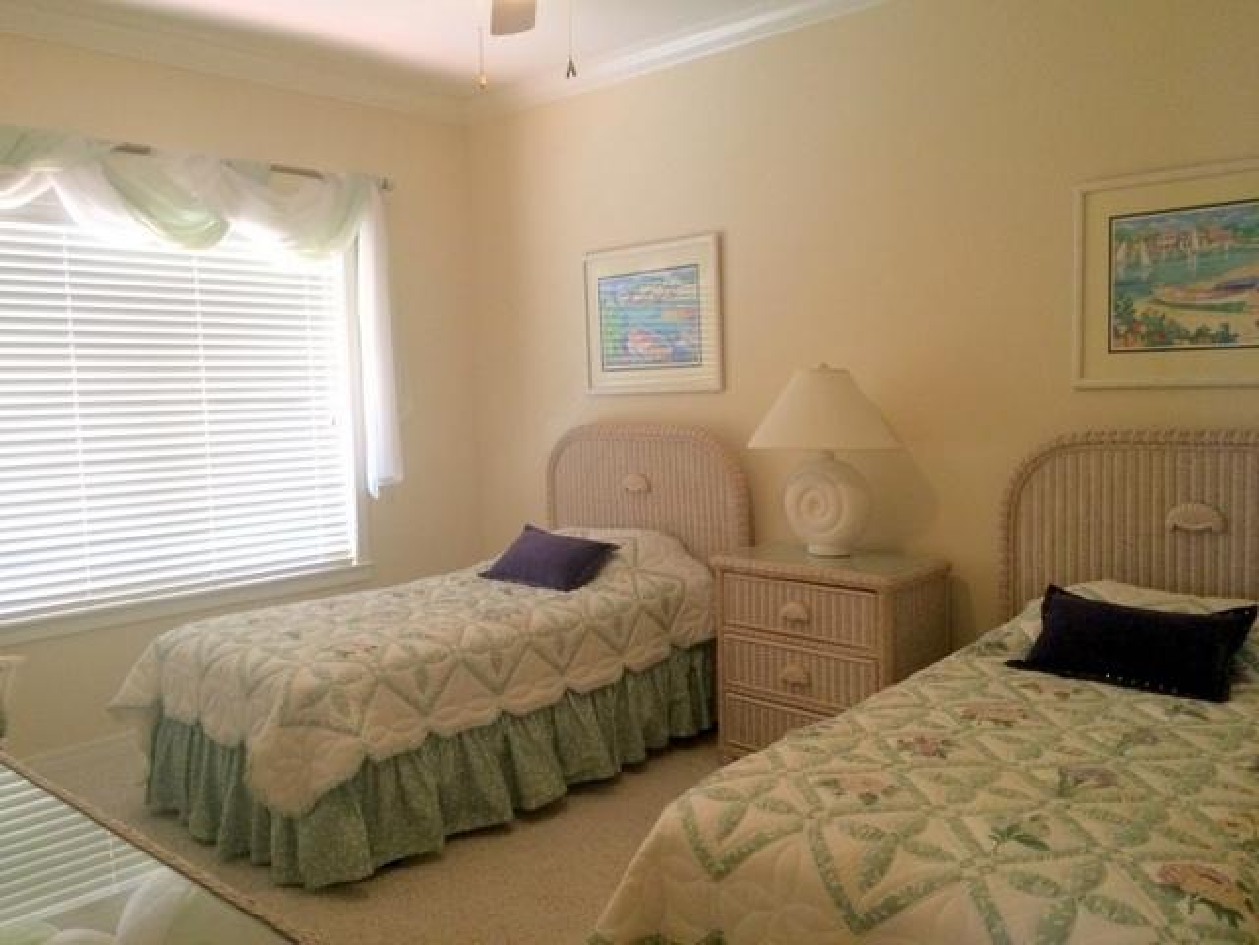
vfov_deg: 48.2
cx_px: 630
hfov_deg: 61.7
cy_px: 472
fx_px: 1055
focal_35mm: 29
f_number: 2.2
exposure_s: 1/30
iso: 250
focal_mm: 4.15
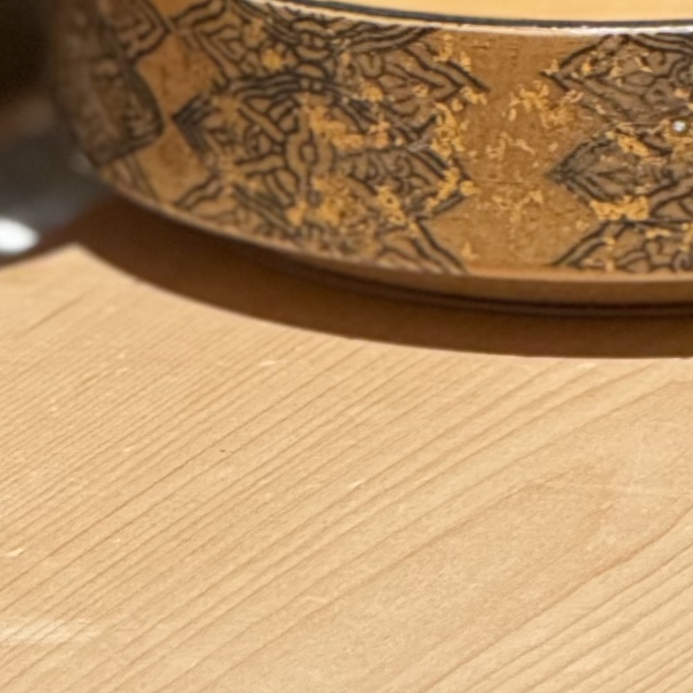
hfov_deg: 3.2
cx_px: -214
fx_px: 12389
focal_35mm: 547
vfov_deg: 3.2
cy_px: -572
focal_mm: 15.66
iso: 200
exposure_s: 1/100
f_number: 2.8
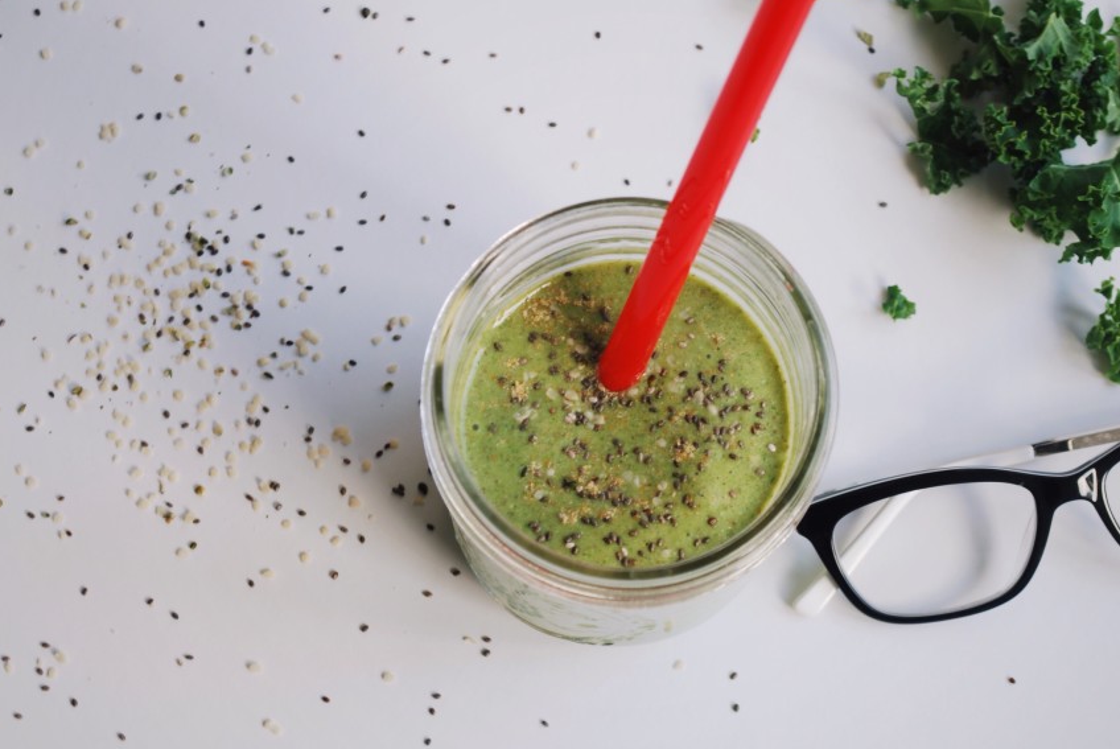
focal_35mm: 100
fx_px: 3101
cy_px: 378
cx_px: 634
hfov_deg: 20.5
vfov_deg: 13.8
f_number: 7.1
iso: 100
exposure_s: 1/15
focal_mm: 55
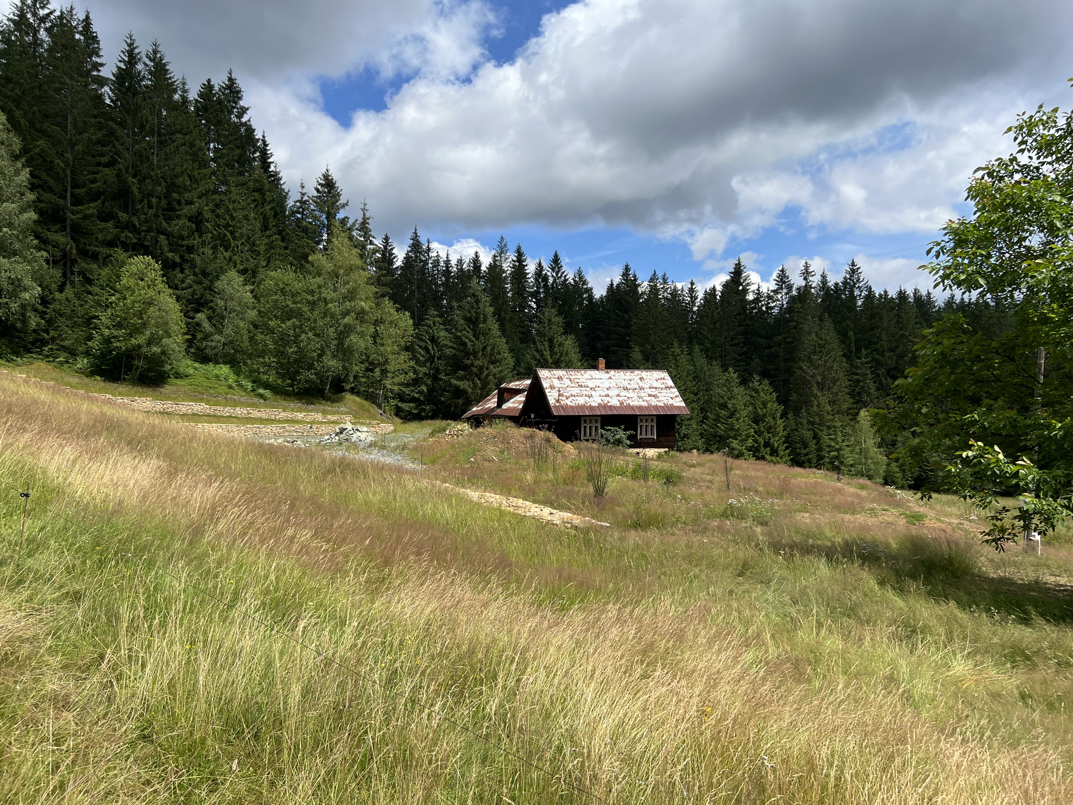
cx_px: 536
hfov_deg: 67.3
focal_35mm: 26
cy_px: 402
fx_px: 806
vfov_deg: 53.1
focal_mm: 5.7
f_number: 1.5
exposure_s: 1/4630
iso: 50
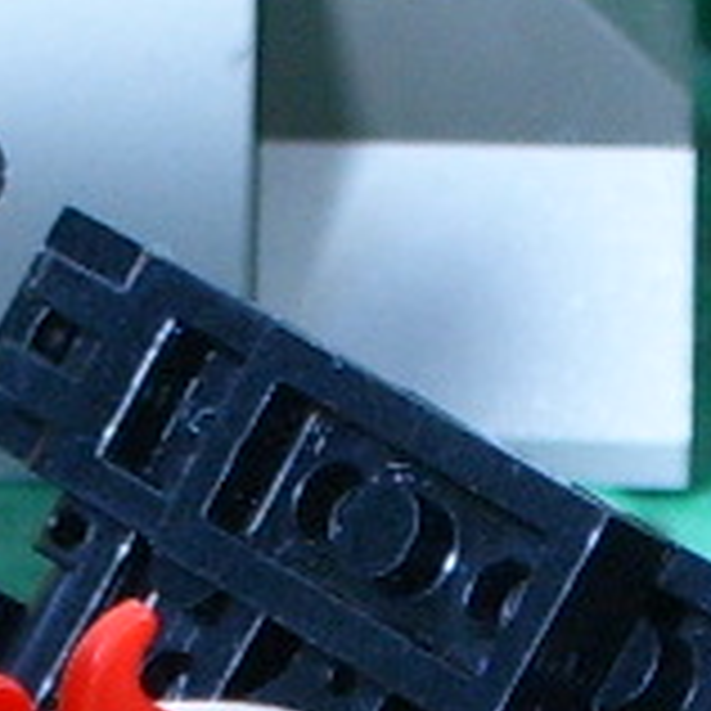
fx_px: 12014
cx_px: 18
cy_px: 1300
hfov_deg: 3.4
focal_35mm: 517
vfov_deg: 3.4
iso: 141
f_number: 4.3
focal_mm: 14
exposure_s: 1/6
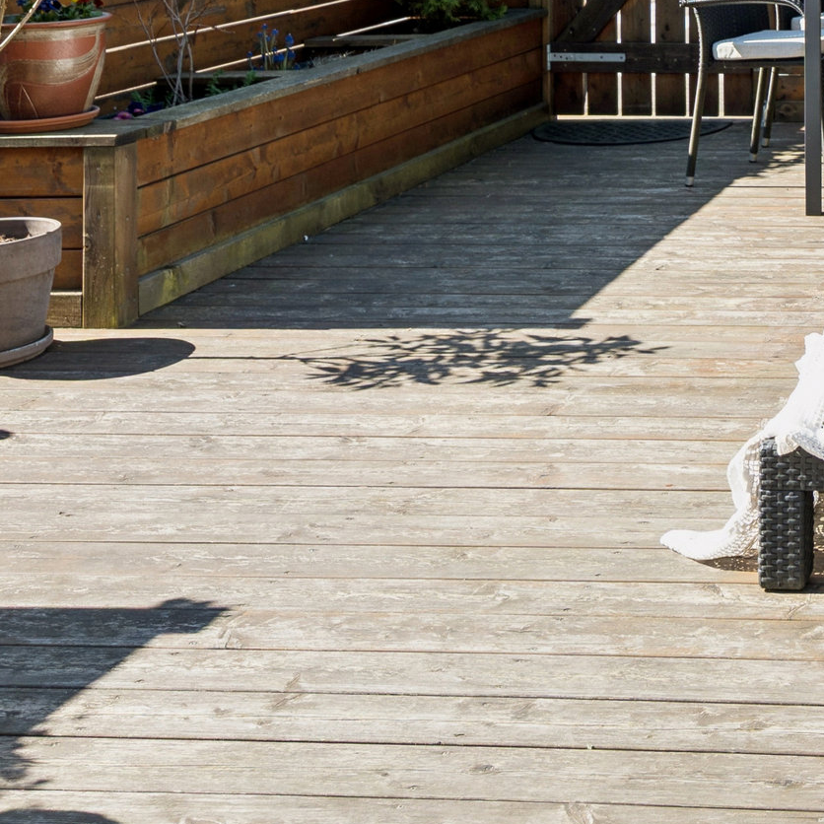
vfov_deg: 25.5
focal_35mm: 63
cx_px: 1132
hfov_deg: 23.6
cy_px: -85
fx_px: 1684
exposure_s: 1/160
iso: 100
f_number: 6.3
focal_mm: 20.5
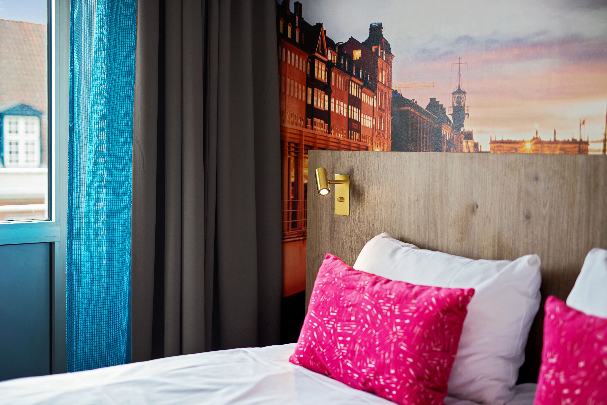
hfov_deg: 39.6
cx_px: 304
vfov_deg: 27.0
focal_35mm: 50
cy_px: 202
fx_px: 843
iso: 100
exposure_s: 1/250
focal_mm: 50
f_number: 1.8
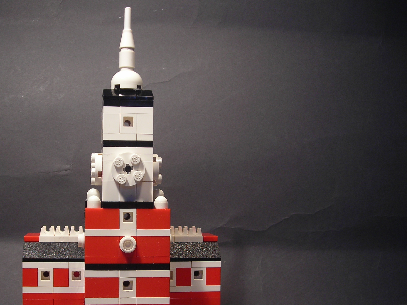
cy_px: 186
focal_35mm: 51
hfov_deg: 37.1
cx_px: 136
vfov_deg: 28.5
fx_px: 600
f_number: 3.2
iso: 50
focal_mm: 6.3
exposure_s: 1/40.1
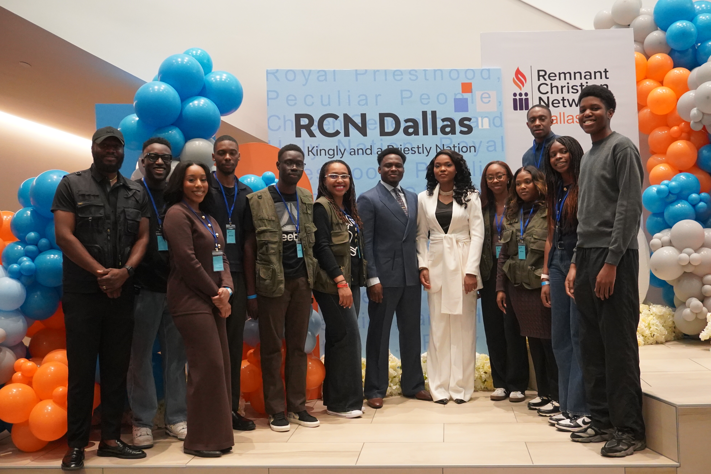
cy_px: 237
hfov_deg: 48.5
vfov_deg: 33.4
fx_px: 790
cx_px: 356
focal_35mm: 40
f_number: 4.5
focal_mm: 27
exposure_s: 1/160
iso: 5000
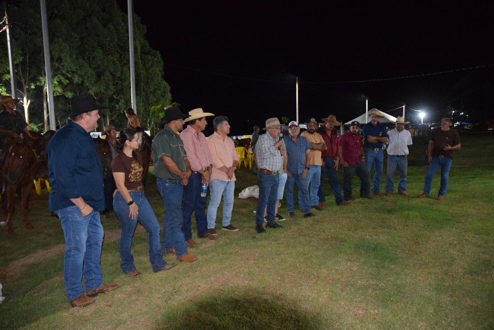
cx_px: 247
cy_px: 165
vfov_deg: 48.0
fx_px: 371
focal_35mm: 27
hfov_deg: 67.3
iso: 3200
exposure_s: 1/60
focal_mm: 18
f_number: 3.5
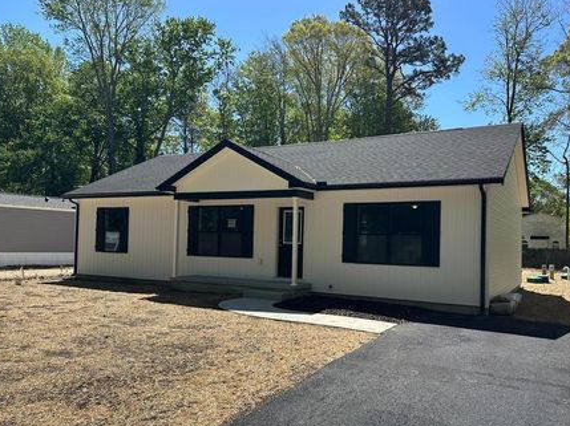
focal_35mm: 28
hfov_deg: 63.3
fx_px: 461
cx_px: 316
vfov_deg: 49.6
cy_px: 236
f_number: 1.78
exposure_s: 1/3472
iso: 80
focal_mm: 6.86
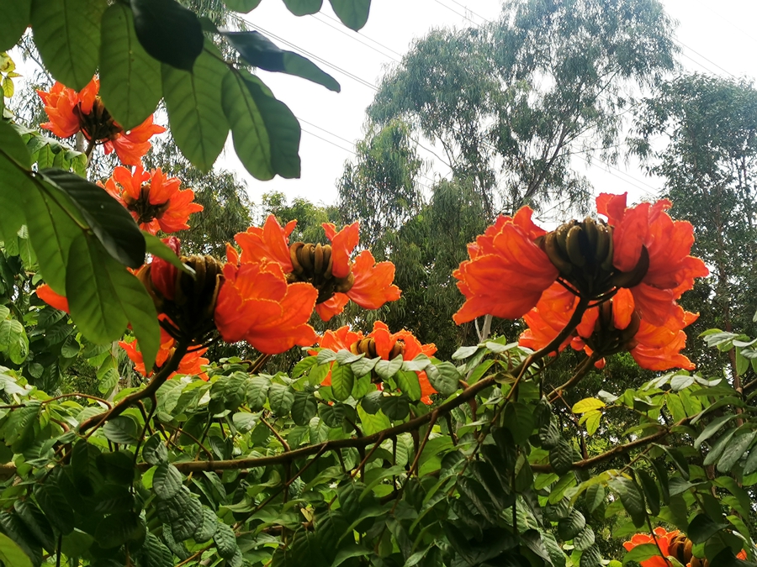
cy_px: 284
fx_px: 1443
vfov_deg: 22.3
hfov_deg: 29.4
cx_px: 378
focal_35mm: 66
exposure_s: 1/625
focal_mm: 5.58
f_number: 1.8
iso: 50
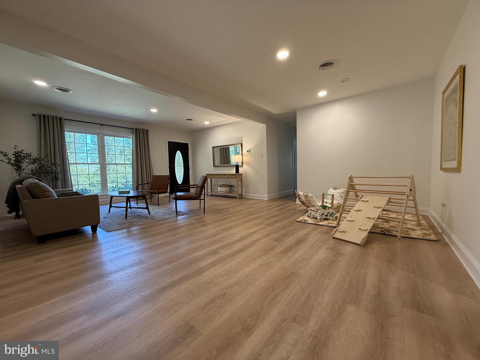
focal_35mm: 14
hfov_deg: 102.1
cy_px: 180
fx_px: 194
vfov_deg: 85.7
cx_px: 240
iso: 320
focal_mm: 2.22
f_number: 2.2
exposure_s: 1/120
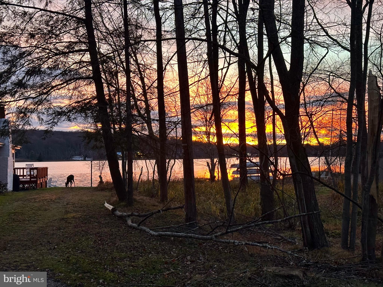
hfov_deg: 39.7
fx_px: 531
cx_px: 192
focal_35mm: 48
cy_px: 144
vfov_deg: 30.3
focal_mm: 6.86
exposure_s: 1/60
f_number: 1.78
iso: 250
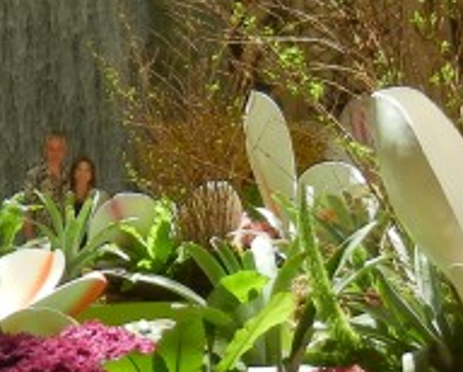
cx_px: -195
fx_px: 2785
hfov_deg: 9.3
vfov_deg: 7.6
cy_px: 80
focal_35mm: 203
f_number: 3.7
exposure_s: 1/140
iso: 160
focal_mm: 7.1
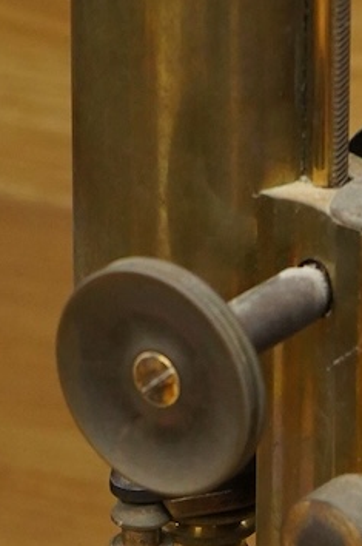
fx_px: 5143
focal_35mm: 340
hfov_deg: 4.0
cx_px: 423
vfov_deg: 6.0
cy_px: 644
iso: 4000
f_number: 5.6
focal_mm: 70
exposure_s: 1/200
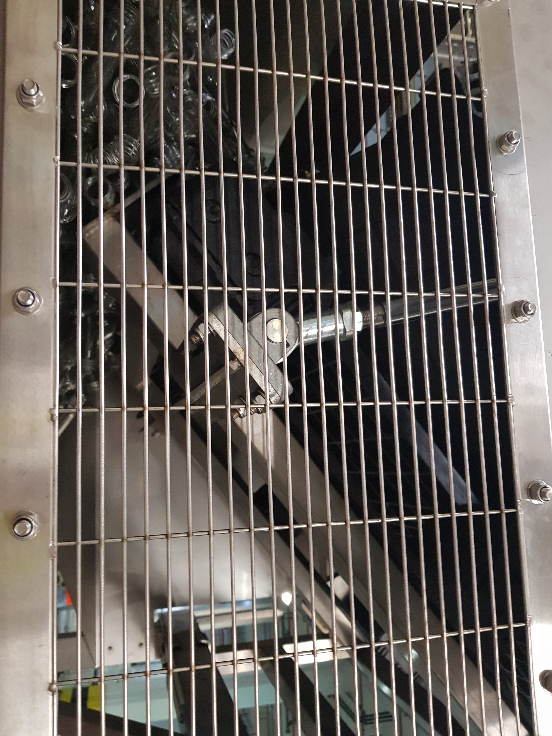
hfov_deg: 53.1
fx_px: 553
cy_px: 368
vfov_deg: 67.3
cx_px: 276
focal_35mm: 26
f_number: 1.7
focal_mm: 4.3
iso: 400
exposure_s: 1/50
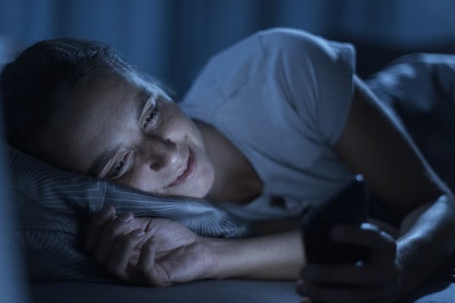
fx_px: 721
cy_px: 170
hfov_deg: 35.0
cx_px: 203
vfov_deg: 23.8
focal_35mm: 57
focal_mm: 50
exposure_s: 1/50
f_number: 1.8
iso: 320
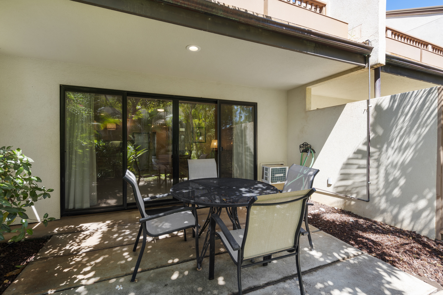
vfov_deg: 73.7
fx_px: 197
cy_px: 148
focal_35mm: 16
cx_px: 222
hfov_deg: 96.7
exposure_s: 1/125
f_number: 8
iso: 100
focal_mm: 16
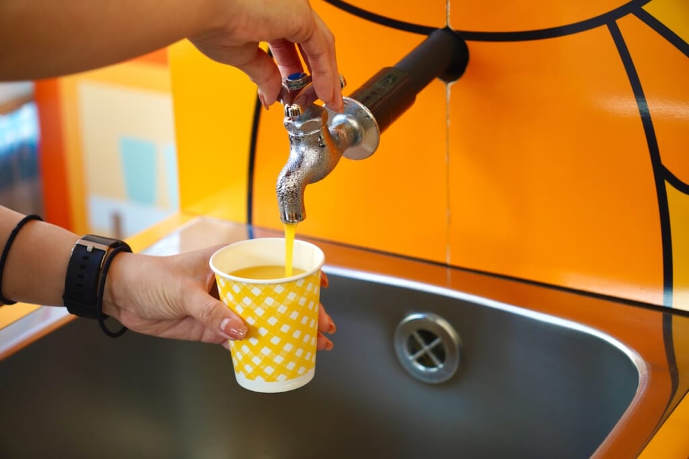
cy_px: 230
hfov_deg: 27.0
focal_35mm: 75
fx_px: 1435
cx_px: 344
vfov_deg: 18.2
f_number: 3.2
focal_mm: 50
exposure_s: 1/80
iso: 100
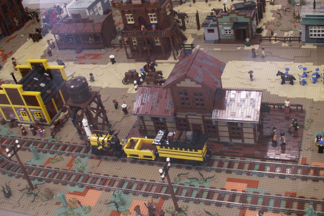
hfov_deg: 43.4
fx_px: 405
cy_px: 105
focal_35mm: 45
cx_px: 195
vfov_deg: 29.9
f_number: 2.8
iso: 160
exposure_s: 1/50
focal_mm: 5.86
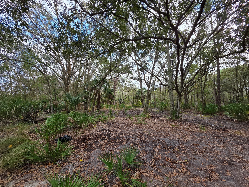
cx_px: 124
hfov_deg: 106.2
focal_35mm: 13
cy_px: 94
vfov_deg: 89.9
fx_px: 94
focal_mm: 2.2
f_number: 1.9
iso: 40
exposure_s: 1/292
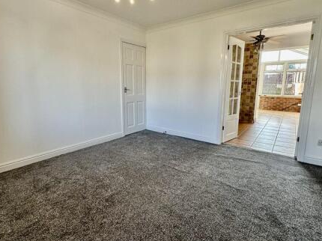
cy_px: 115
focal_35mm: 19
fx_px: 177
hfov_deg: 84.7
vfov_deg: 68.6
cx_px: 160
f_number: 2.2
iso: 125
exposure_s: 1/100
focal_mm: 2.22
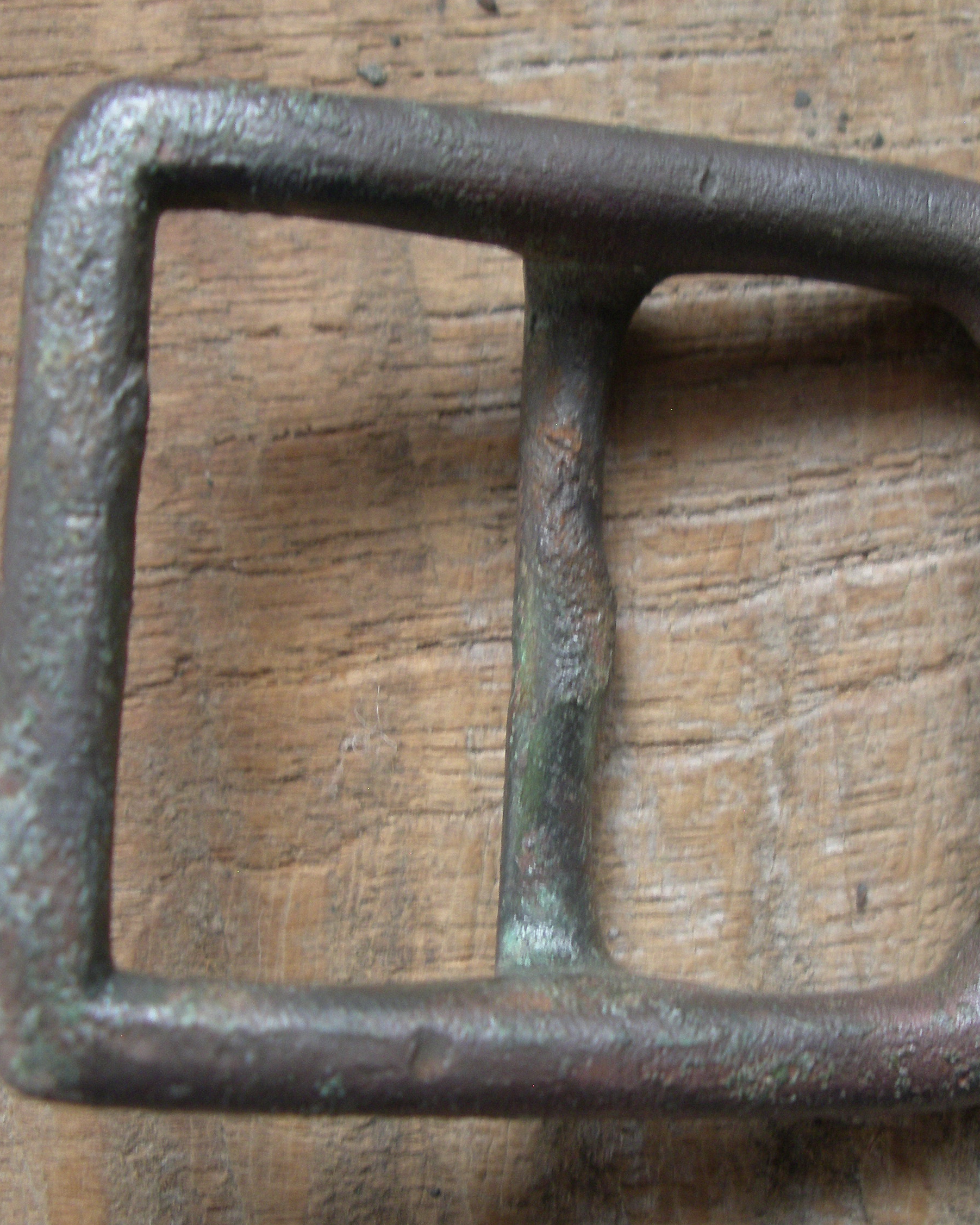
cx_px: 572
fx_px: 1777
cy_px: 621
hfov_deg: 30.8
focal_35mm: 49
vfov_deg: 38.0
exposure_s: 1/25
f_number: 2.8
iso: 200
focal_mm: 7.8
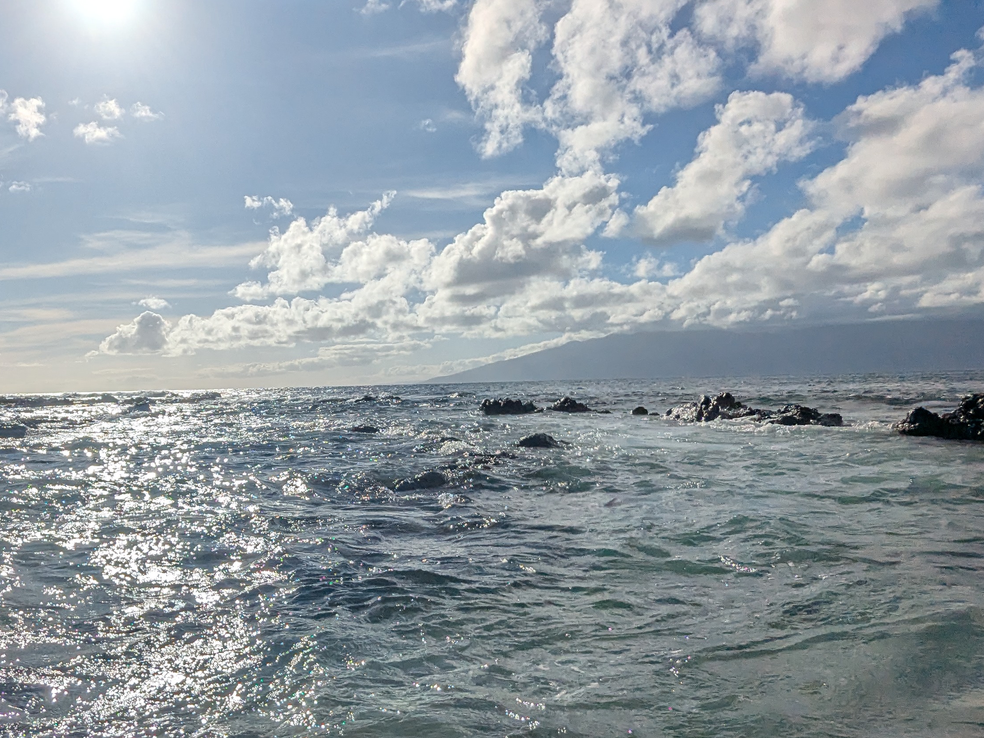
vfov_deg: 47.4
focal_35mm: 29
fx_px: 824
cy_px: 491
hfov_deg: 59.8
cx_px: 307
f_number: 2.2
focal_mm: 2.35
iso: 66
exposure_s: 1/23256
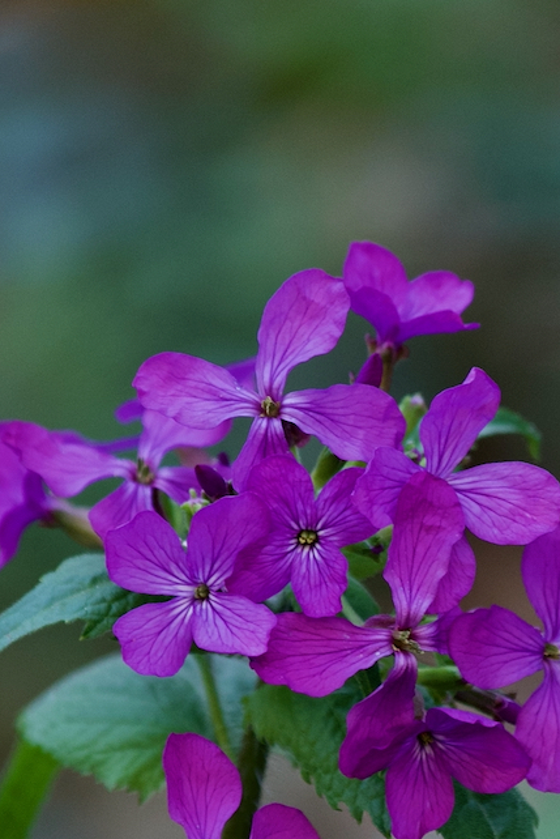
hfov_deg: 2.5
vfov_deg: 3.7
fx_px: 12858
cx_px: 389
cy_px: 653
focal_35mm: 552
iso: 1000
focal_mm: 185
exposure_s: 1/320
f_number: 5
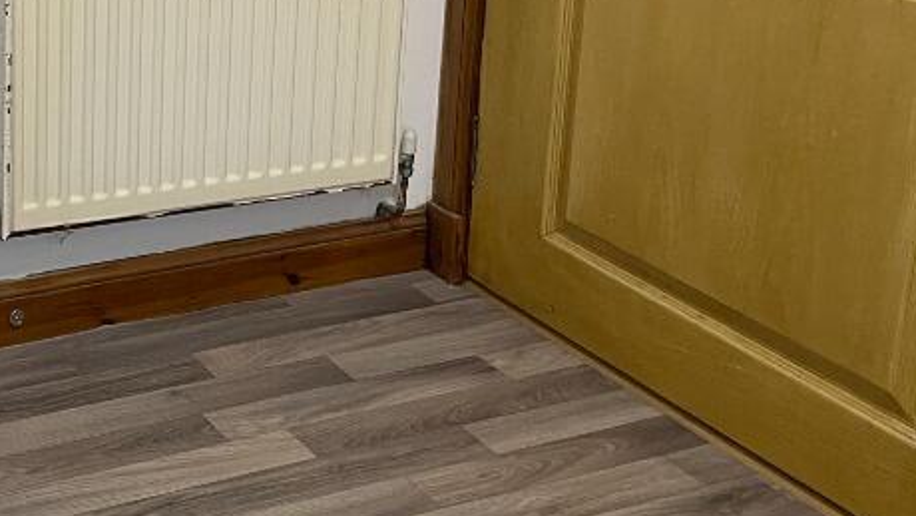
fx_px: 1531
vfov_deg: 18.7
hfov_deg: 30.8
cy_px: 18
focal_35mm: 63
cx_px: -6
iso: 100
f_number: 1.6
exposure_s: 1/50
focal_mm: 4.2
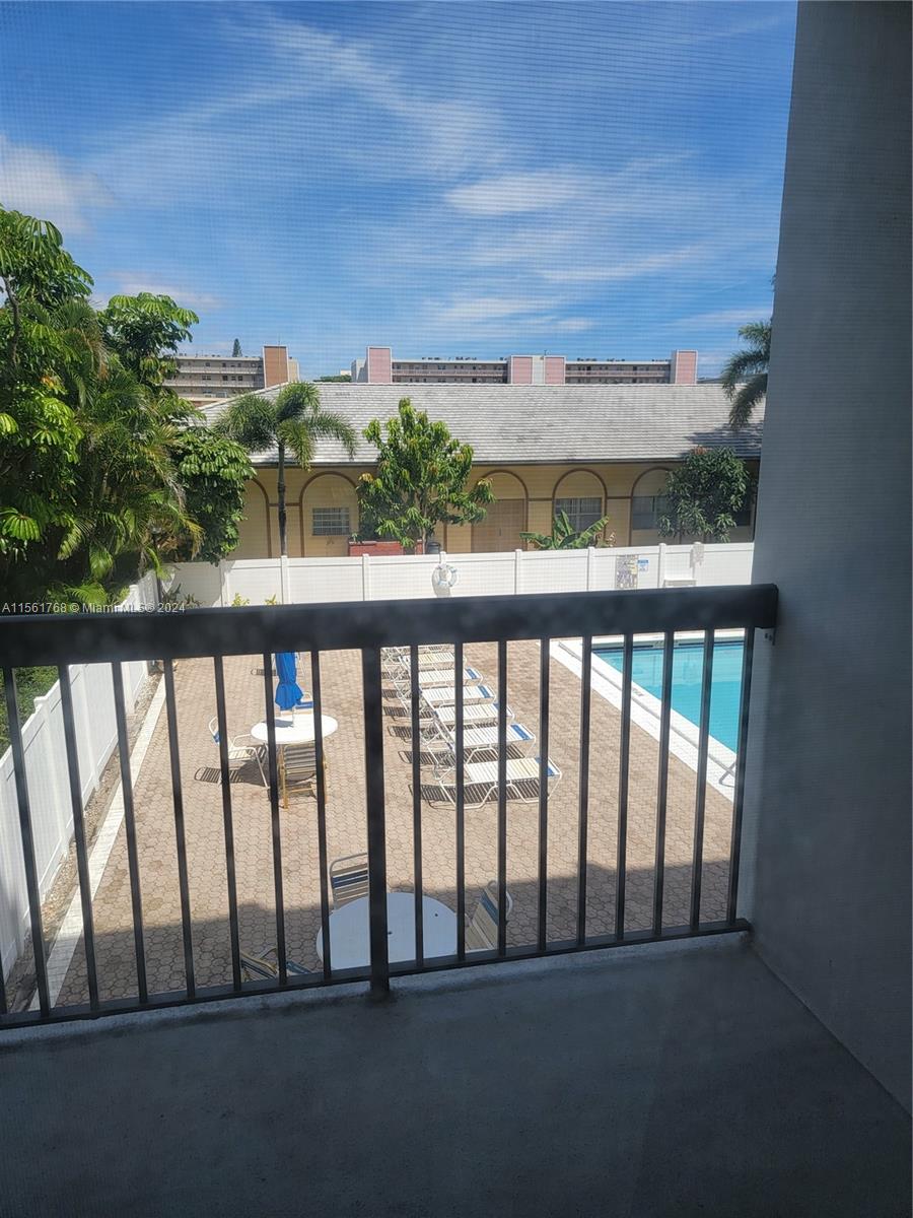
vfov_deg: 71.6
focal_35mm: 24
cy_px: 609
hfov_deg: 56.8
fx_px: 844
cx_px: 456
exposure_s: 1/382
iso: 16
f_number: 1.8
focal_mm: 6.7
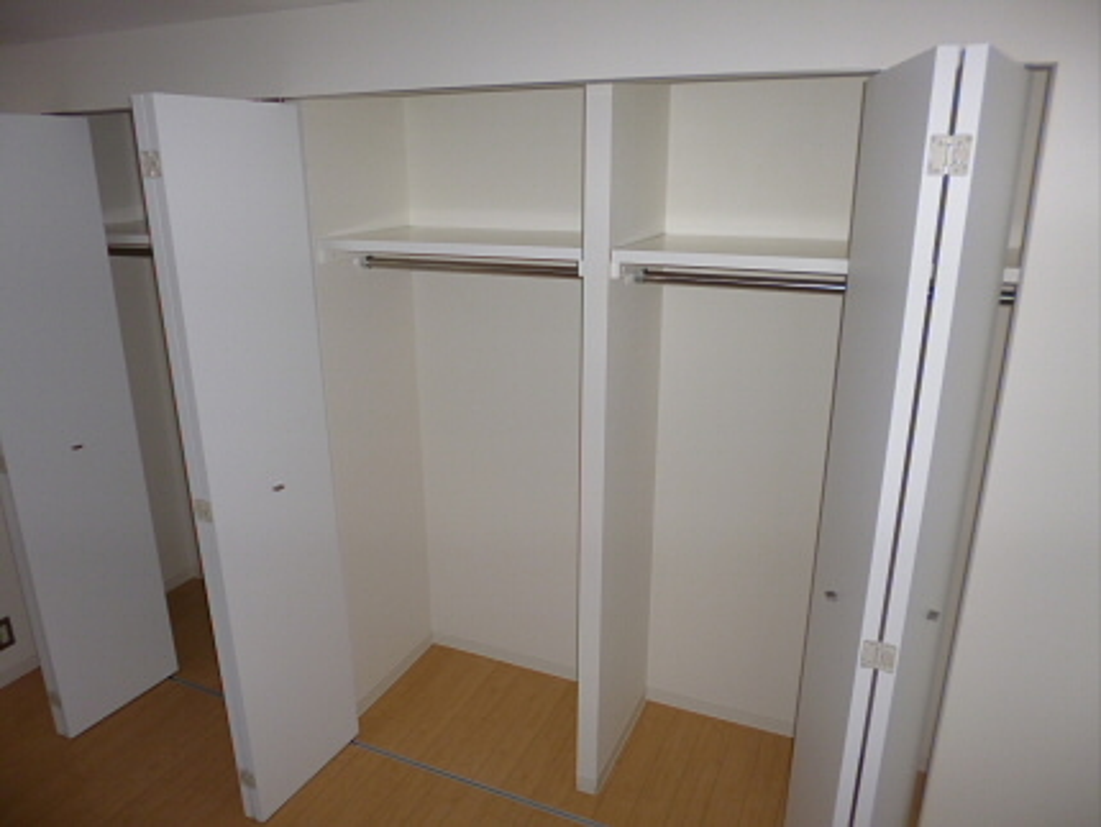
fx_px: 764
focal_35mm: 24
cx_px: 550
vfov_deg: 56.9
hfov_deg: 71.6
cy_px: 414
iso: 100
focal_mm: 4.3
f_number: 2.5
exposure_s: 1/60
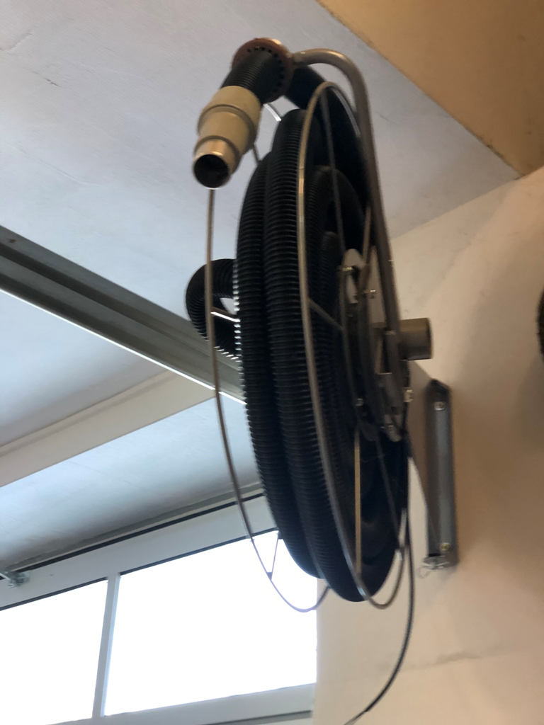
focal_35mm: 52
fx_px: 1090
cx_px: 272
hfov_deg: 28.0
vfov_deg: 36.8
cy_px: 362
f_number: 2.4
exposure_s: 1/33
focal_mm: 6
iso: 125
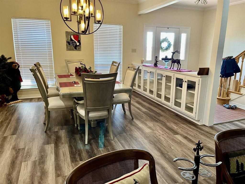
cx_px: 122
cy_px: 92
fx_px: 184
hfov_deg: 67.3
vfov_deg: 53.1
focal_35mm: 26
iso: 125
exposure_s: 1/60
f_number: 1.6
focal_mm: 5.1
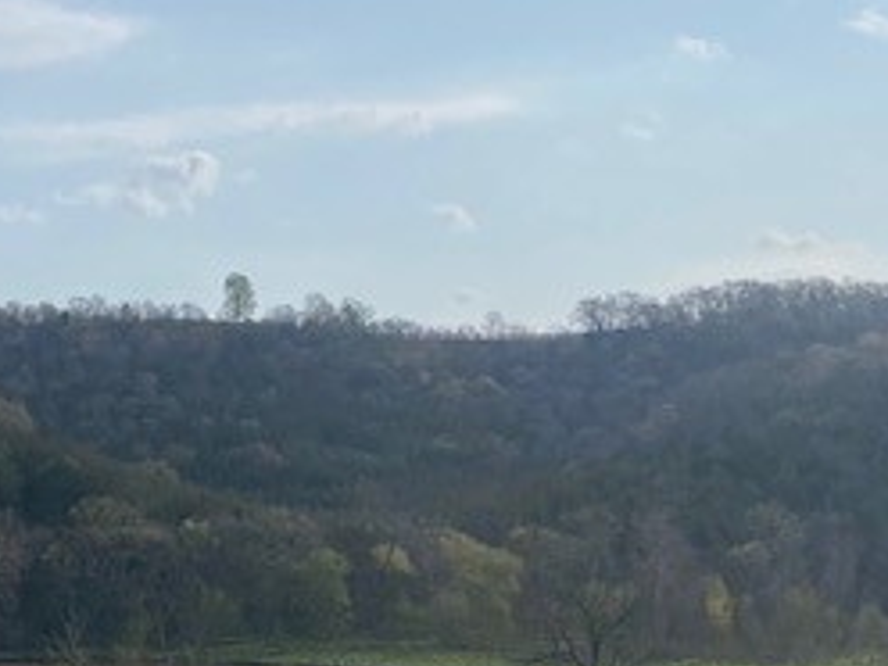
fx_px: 1719
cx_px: 90
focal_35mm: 67
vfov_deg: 21.8
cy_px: 483
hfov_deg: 27.9
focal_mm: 4.25
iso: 32
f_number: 1.8
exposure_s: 1/7692
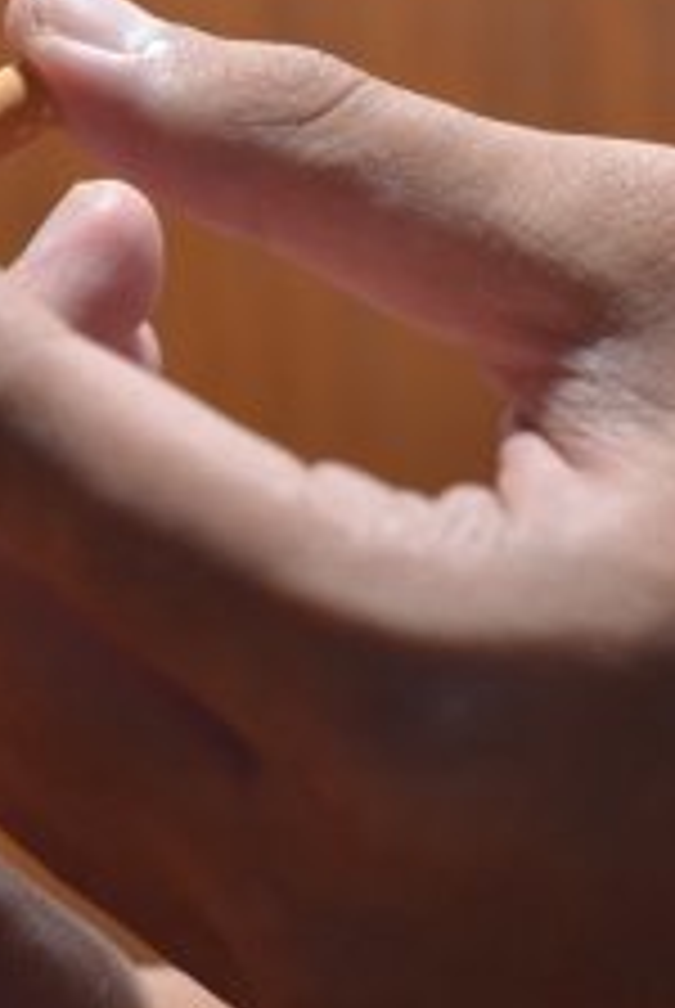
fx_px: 5719
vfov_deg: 10.1
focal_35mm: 204
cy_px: 412
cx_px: -306
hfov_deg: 6.7
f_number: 2.8
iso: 640
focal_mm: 50
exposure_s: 1/60
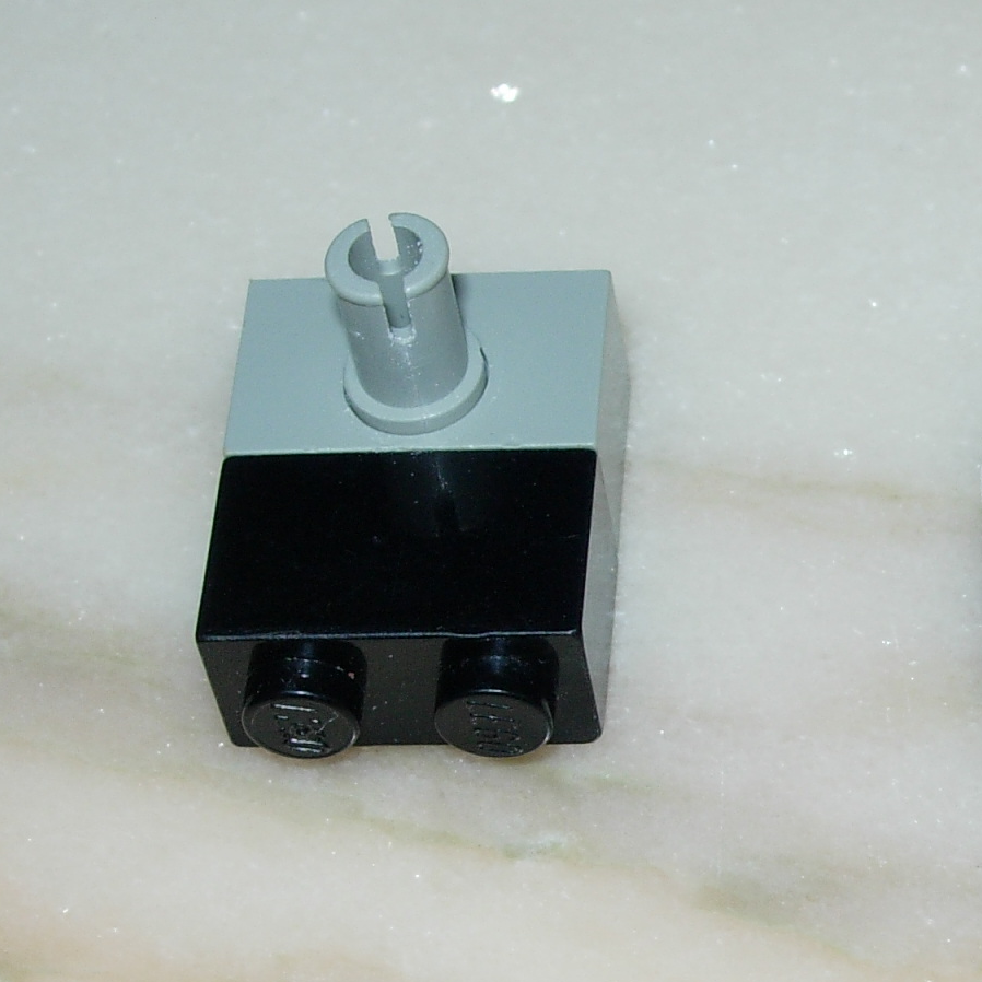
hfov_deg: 14.1
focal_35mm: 123
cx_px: 813
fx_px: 3948
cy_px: 674
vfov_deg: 14.2
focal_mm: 12.7
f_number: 5.9
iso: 79
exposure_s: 1/64
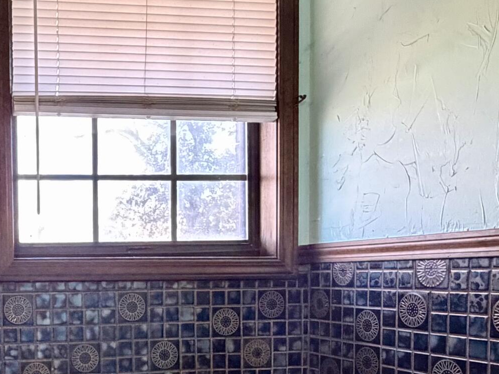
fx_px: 605
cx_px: 0
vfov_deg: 33.3
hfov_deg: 39.5
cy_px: 302
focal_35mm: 42
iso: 800
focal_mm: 2.22
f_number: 2.2
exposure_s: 1/60
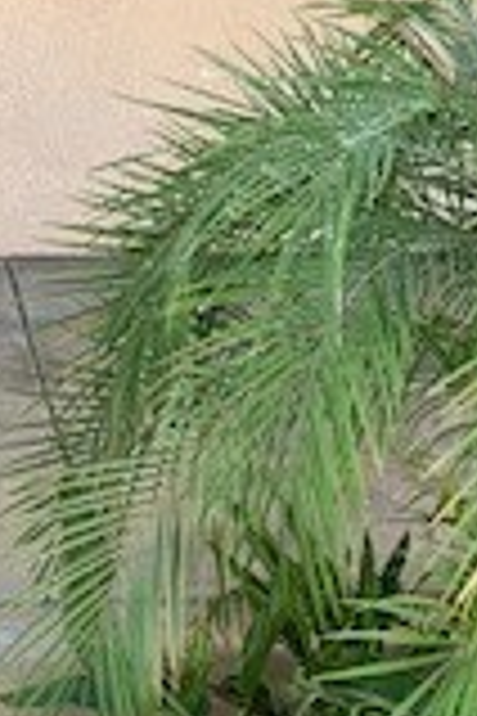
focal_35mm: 109
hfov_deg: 12.4
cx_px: -36
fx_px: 2166
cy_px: -68
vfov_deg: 18.1
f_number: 1.8
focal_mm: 4.25
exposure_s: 1/122
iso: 50
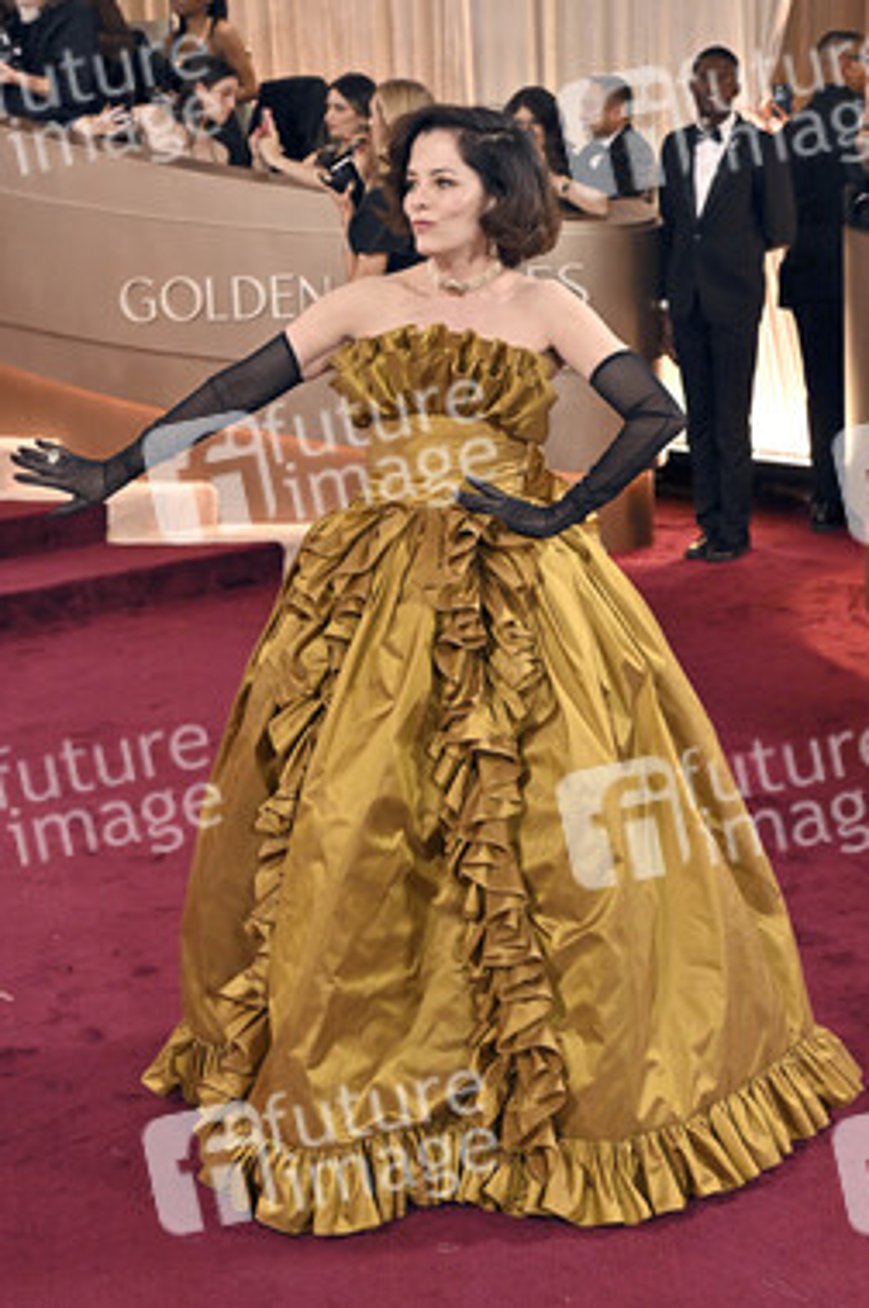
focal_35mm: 58
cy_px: 635
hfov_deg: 23.3
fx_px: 2104
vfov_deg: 34.5
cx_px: 421
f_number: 5.6
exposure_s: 1/320
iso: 2500
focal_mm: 55
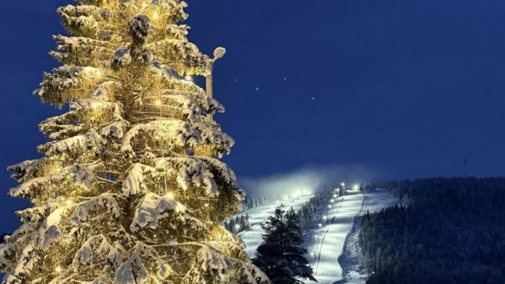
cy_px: 234
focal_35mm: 47
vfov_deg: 24.9
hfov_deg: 43.1
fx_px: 629
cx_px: 167
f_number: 1.78
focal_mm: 6.76
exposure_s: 1/33
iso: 640
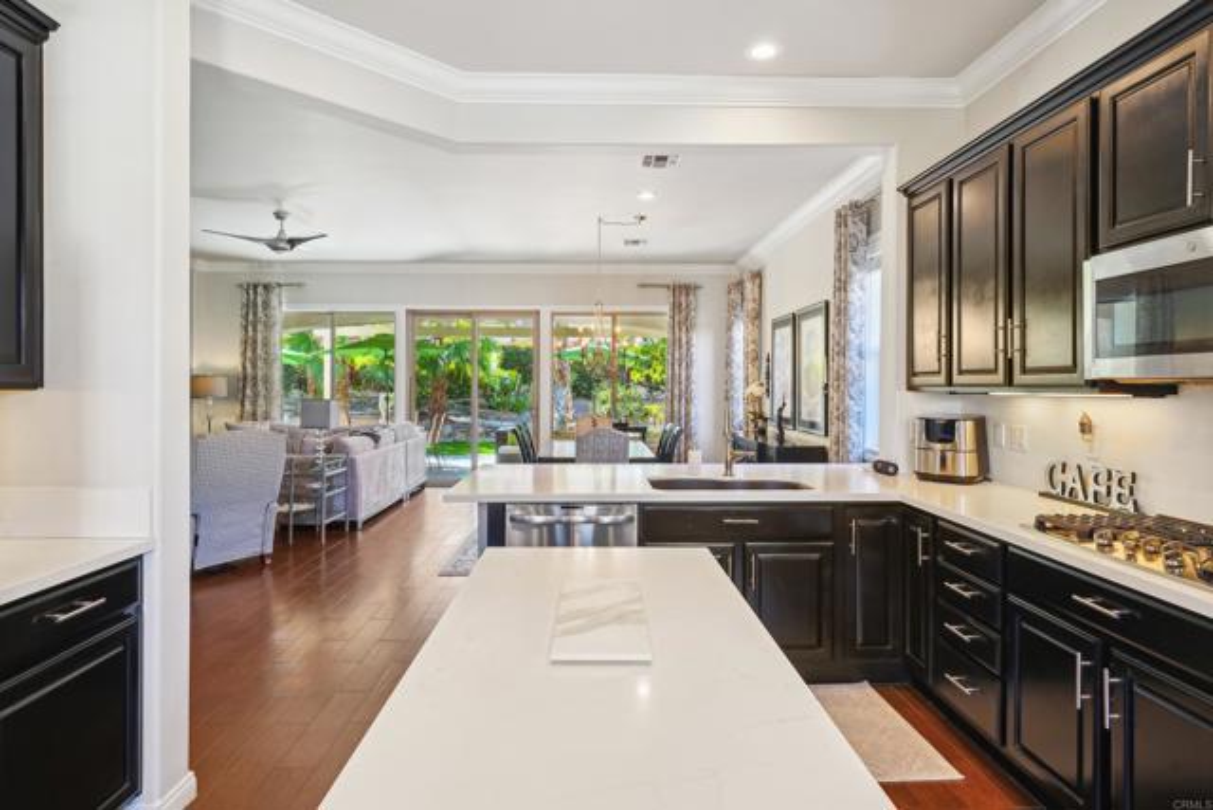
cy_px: 405
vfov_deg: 64.6
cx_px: 606
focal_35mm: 19
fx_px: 640
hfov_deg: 86.9
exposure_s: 1/80
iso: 320
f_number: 8
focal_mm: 19
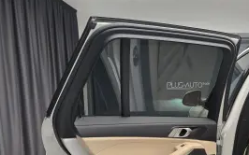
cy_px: 117
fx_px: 224
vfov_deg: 37.3
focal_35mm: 33
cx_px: 153
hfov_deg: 57.6
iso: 200
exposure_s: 1/180
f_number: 1.7
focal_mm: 6.3
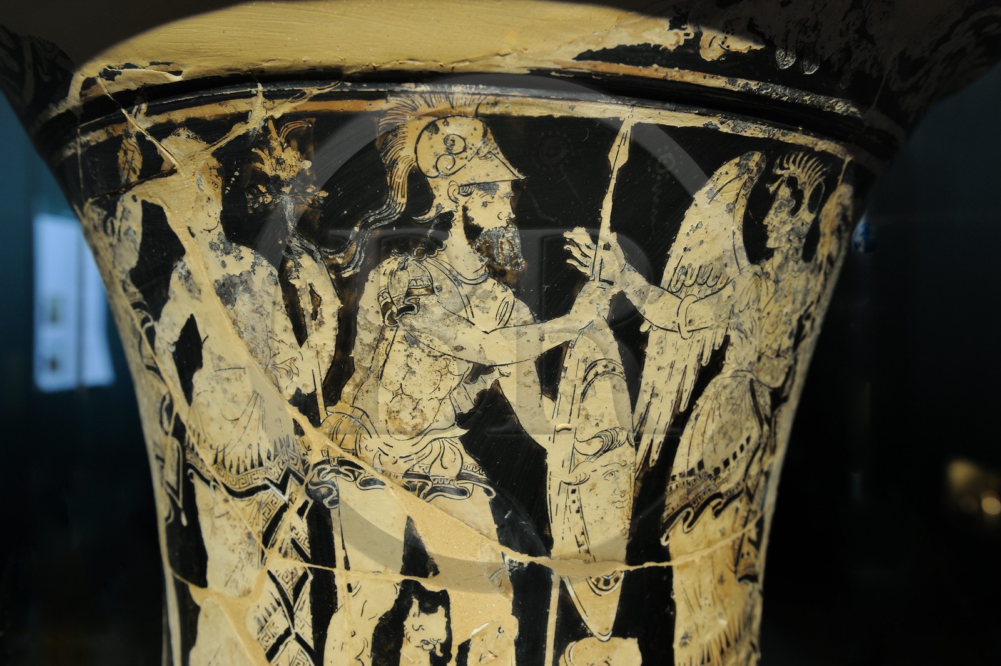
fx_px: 945
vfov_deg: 38.8
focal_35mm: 34
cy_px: 333
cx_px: 500
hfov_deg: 55.8
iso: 800
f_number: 6.3
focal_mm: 34
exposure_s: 1/13
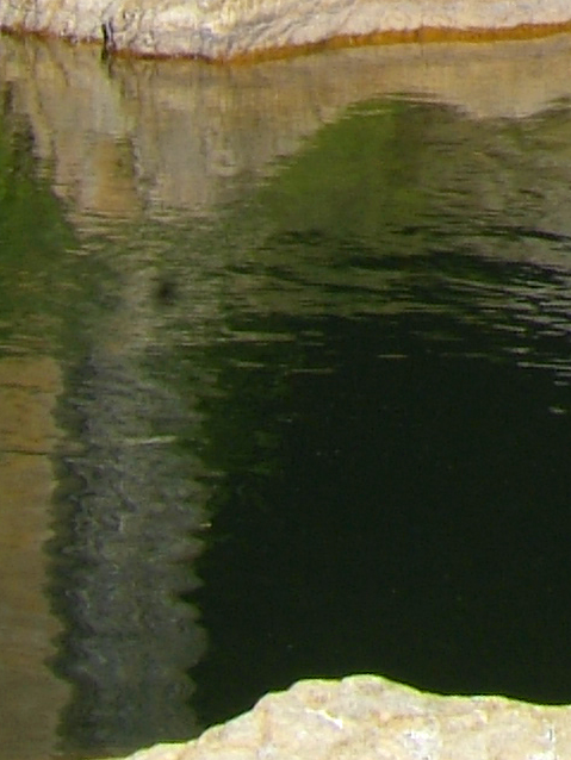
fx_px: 5077
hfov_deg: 6.0
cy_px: -1011
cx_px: 1644
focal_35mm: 231
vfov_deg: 8.0
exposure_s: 1/45
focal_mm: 24
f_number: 11
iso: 200
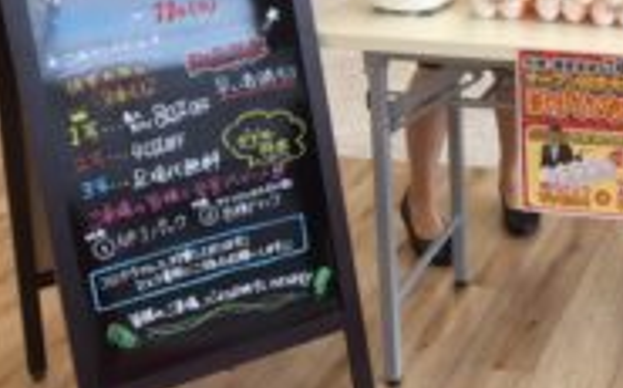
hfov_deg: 25.6
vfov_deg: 17.0
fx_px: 1271
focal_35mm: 75
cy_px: 27
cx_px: 674
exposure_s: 1/120
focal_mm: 4.15
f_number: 2.2
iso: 32
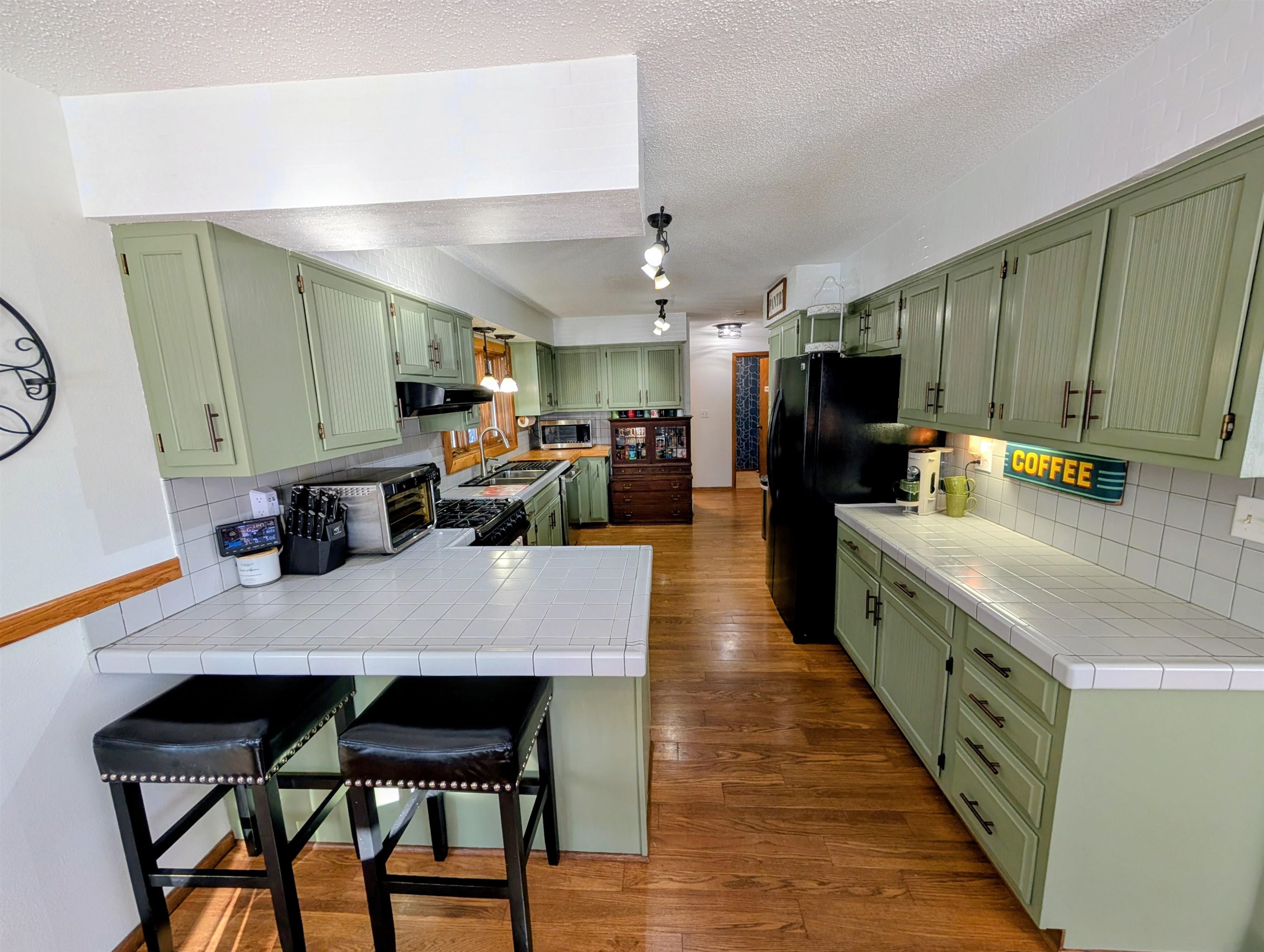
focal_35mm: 12
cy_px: 476
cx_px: 632
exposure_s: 1/60
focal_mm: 2.02
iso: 74
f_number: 1.7
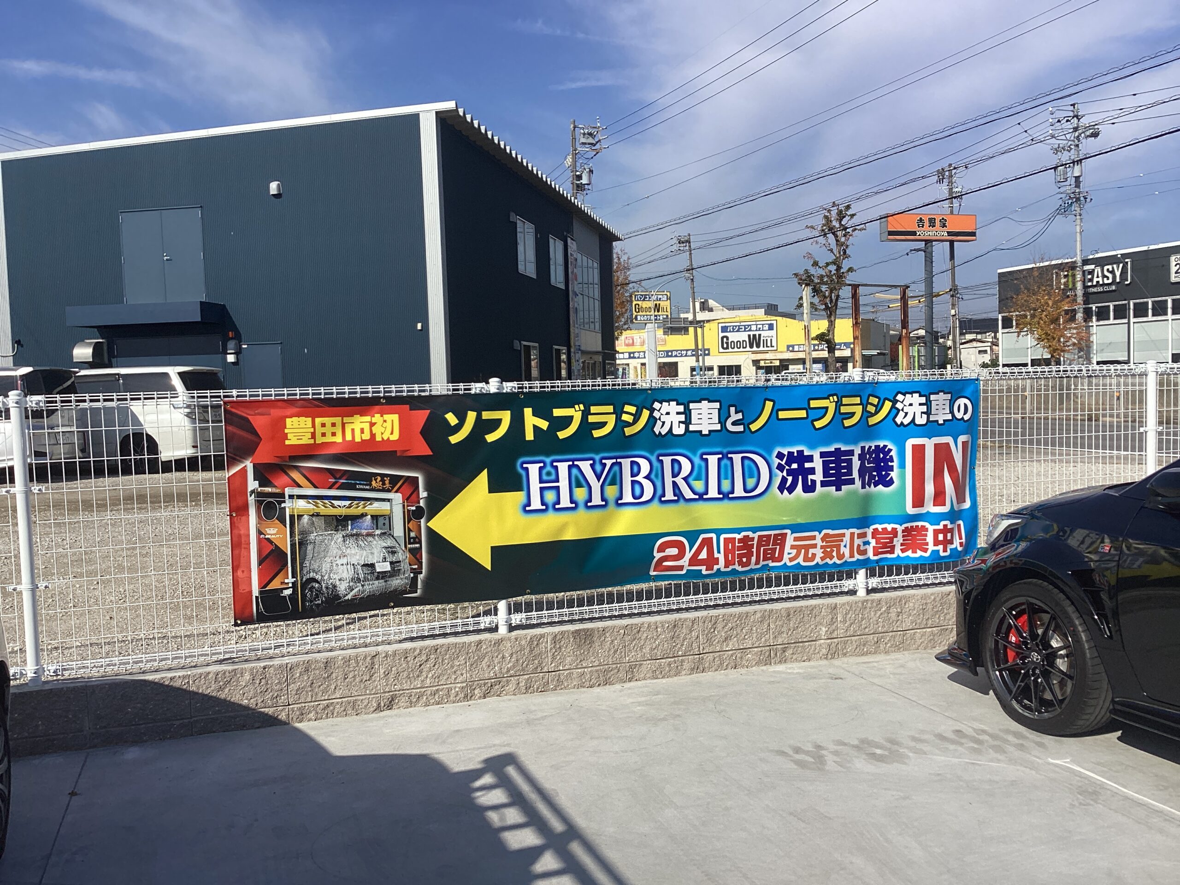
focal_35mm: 31
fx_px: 1057
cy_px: 442
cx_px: 590
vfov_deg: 45.4
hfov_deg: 58.4
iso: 25
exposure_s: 1/2469
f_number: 2.4
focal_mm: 3.3
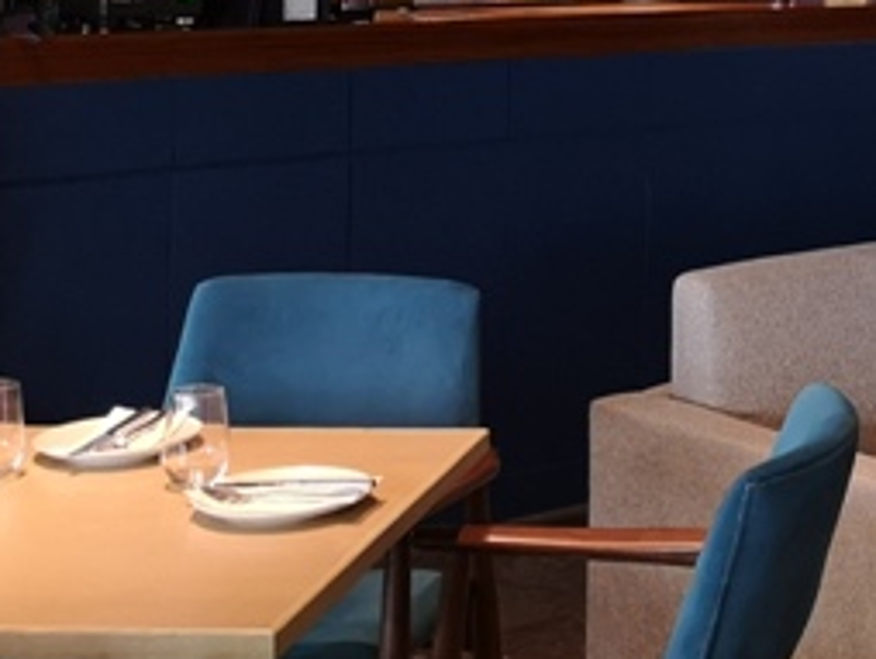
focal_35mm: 85
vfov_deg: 16.5
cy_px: -176
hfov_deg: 21.8
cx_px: 966
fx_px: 2153
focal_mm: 3.95
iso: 320
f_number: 1.8
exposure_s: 1/33.3
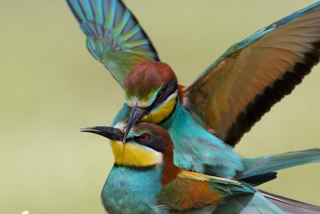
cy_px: 117
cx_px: 182
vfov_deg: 1.1
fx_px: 11174
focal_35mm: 1257
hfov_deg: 1.6
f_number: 8
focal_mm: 500
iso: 360
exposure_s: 1/2000
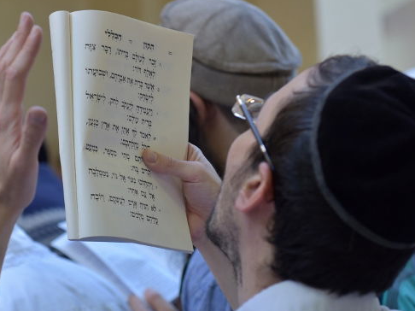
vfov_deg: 10.4
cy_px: 198
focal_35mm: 142
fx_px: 1702
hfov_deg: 13.9
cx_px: 125
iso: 800
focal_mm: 70
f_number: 4
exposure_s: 1/250
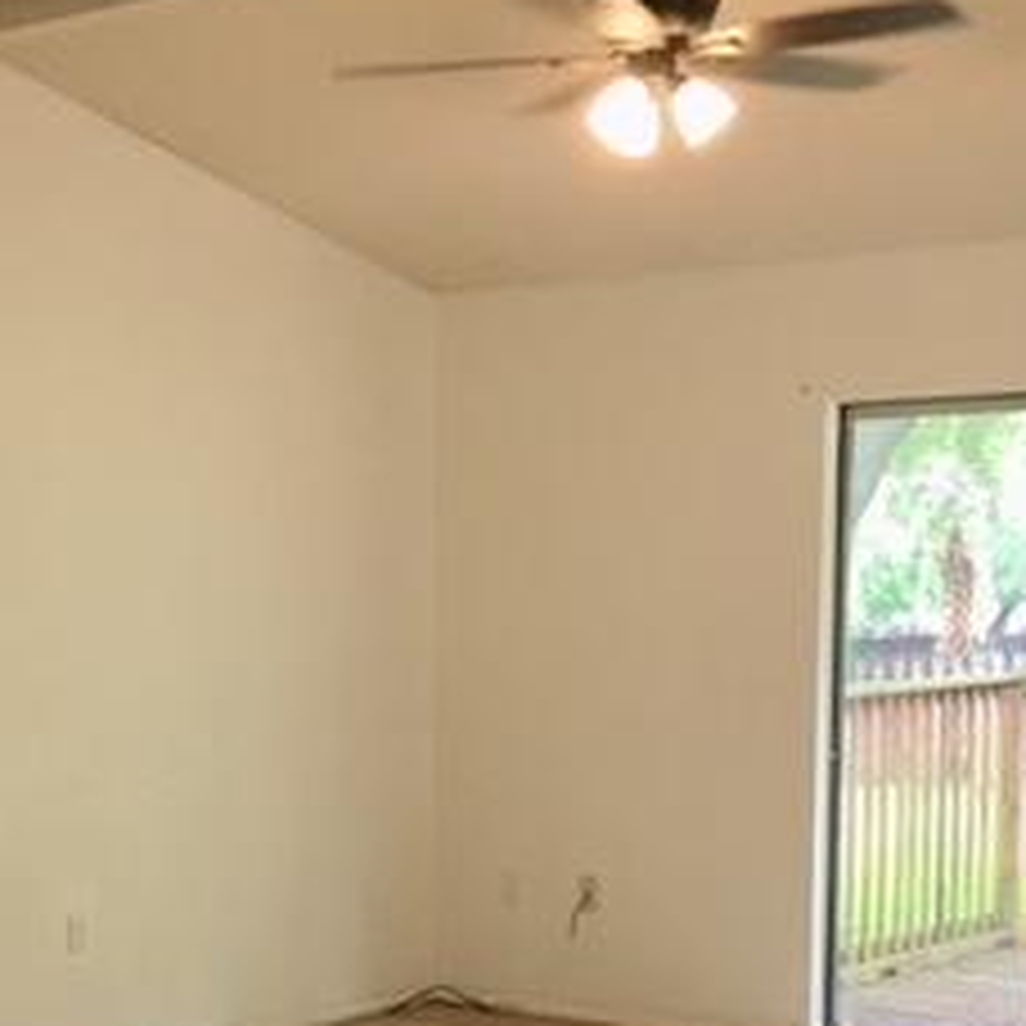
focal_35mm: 72
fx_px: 2414
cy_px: 878
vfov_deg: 23.5
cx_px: 284
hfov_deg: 23.8
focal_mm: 4.15
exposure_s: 1/15
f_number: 2.2
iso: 25
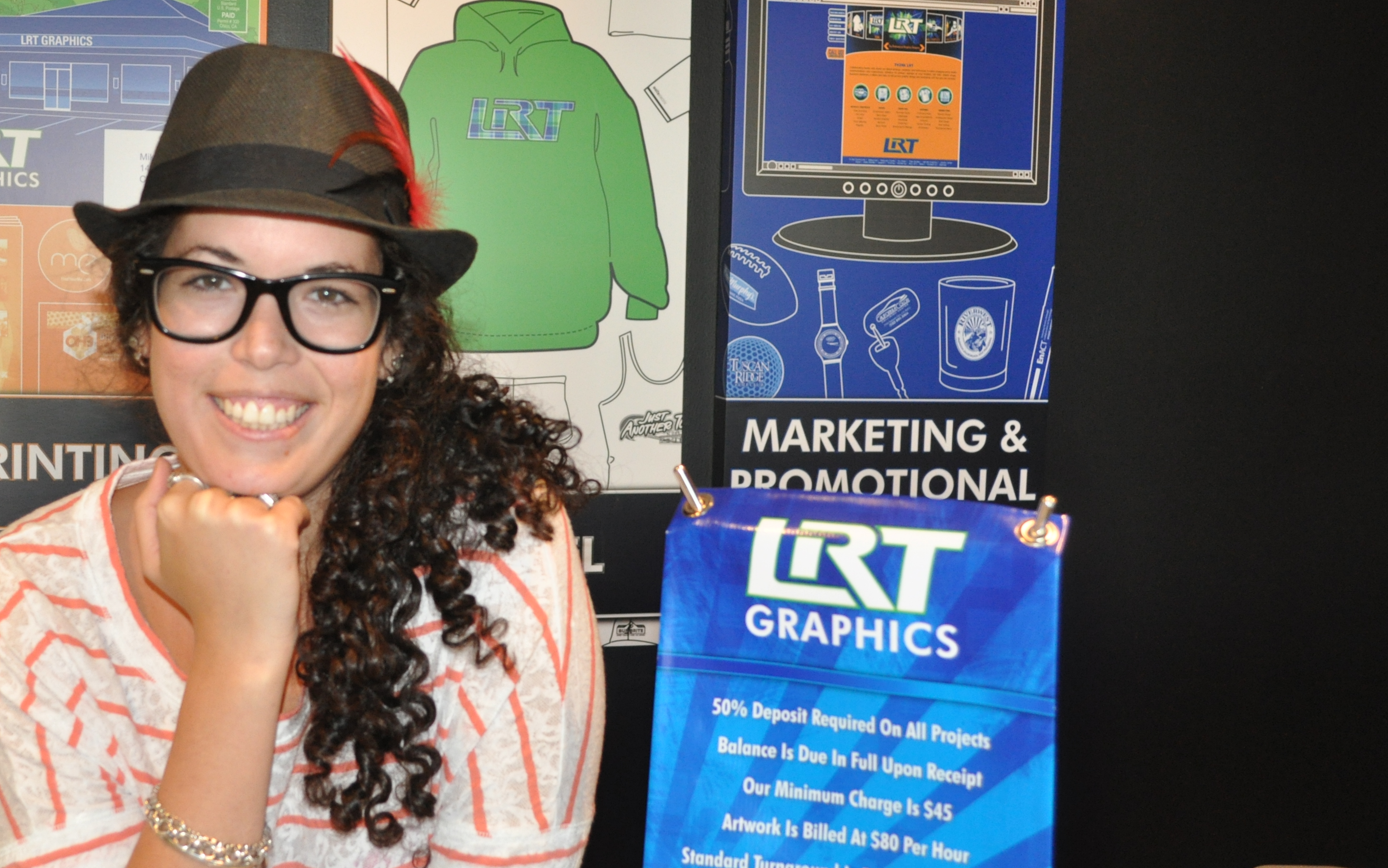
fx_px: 1702
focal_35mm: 45
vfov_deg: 28.6
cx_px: 490
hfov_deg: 43.9
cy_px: 418
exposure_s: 1/60
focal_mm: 20
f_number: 3.8
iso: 800
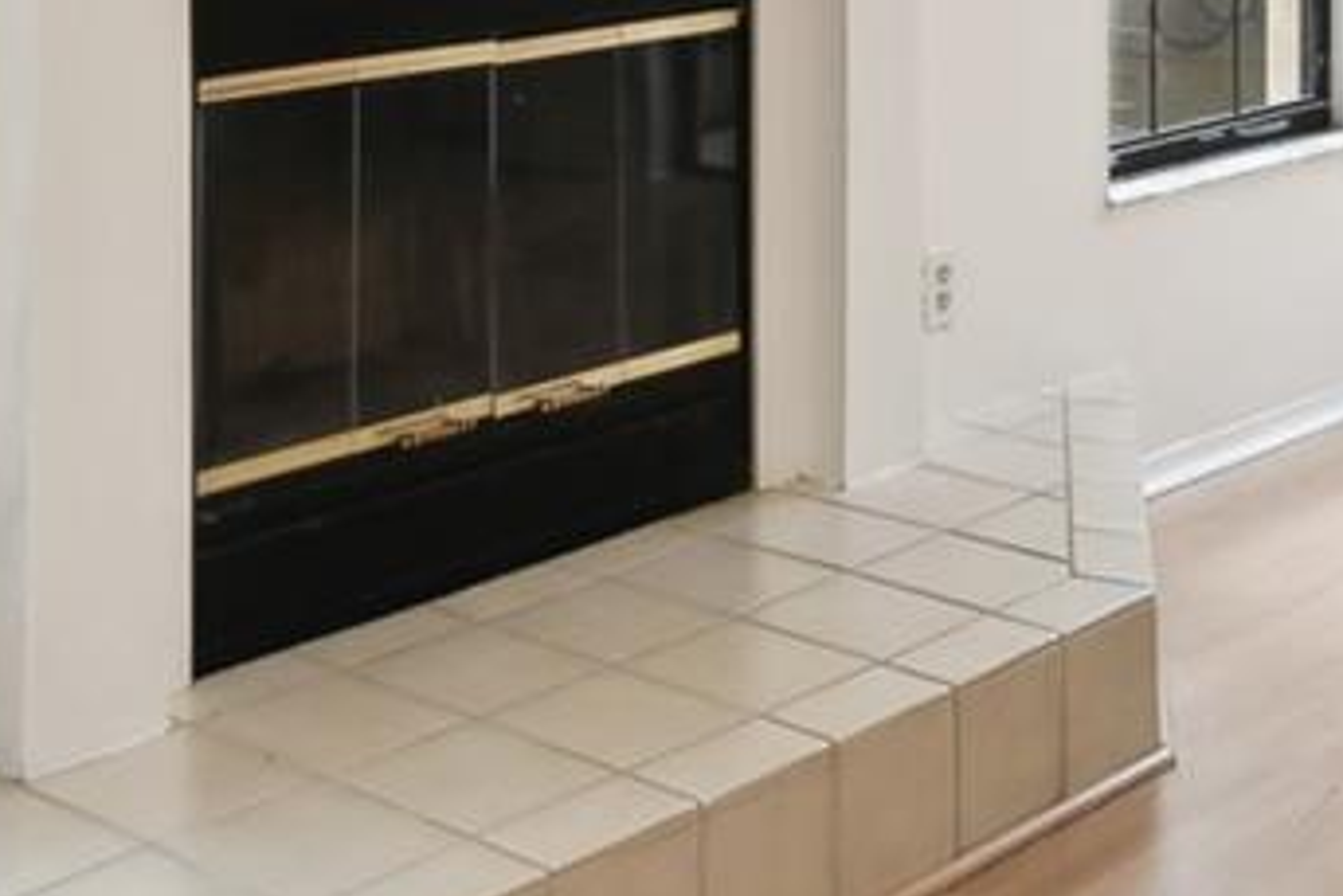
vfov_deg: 17.8
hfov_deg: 28.8
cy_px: -360
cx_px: 634
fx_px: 2612
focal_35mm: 70
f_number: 7.1
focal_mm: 10
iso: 100
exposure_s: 1/30
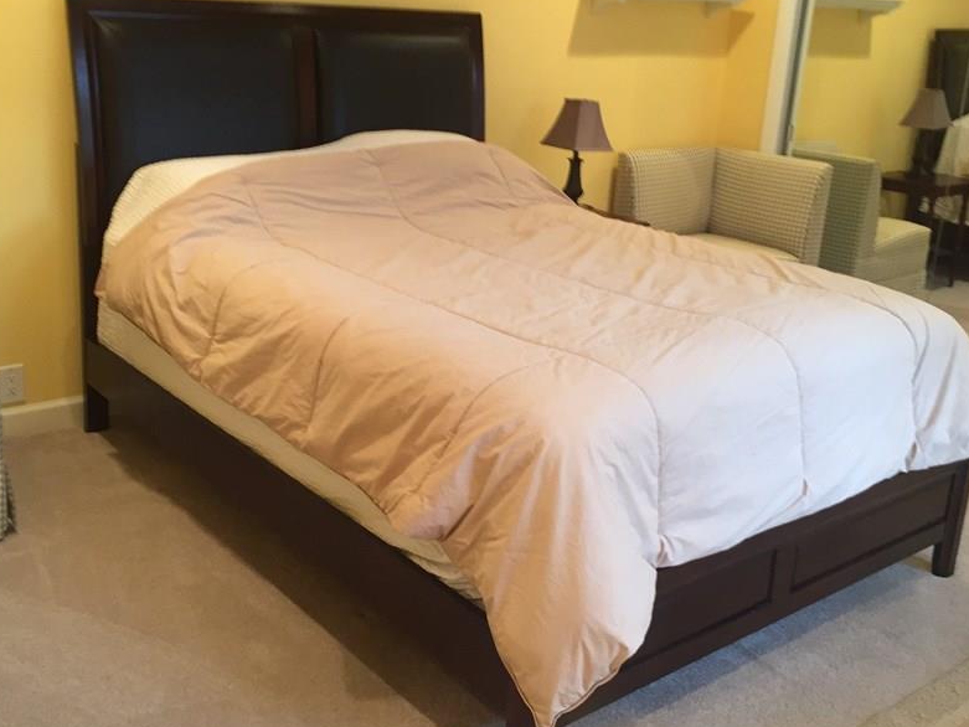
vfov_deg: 37.6
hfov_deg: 48.9
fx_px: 1064
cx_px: 459
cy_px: 306
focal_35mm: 38
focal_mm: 4.15
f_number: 2.2
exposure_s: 1/30
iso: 125
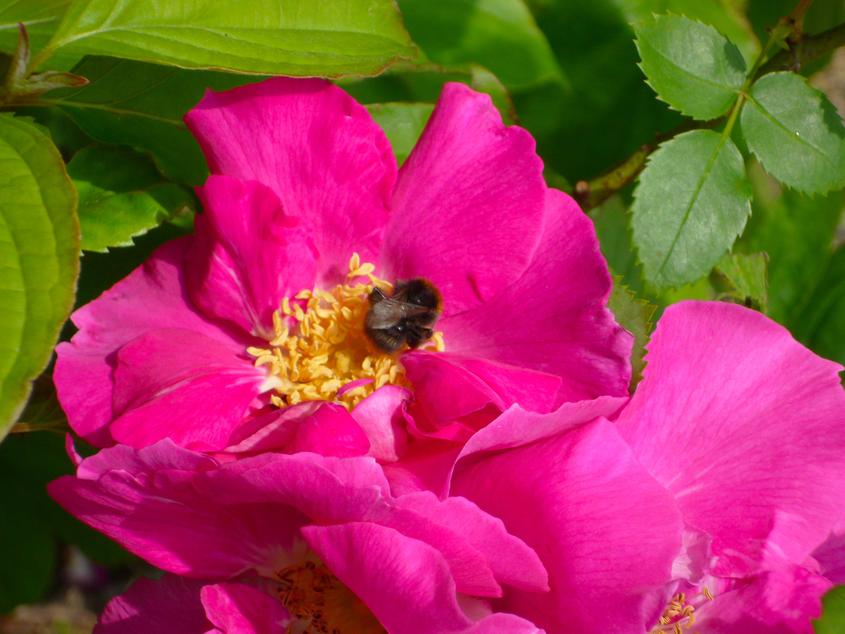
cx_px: 422
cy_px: 317
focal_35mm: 120
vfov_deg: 12.3
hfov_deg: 16.4
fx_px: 2929
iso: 100
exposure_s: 1/400
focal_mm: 20.8
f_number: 5.8
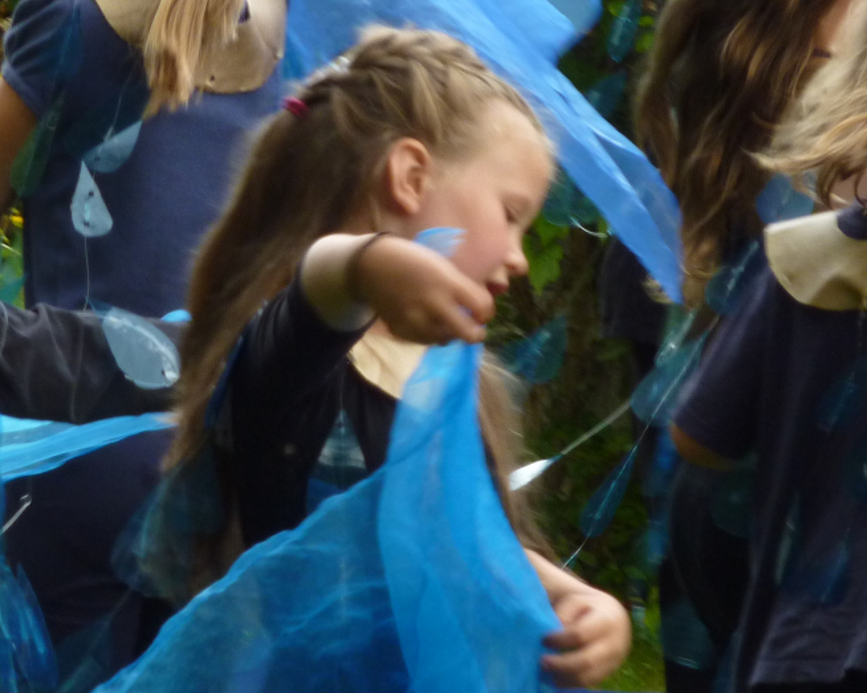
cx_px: 423
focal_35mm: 368
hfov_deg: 5.3
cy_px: 346
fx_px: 9441
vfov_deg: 4.2
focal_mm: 32.1
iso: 200
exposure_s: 1/125
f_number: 4.5
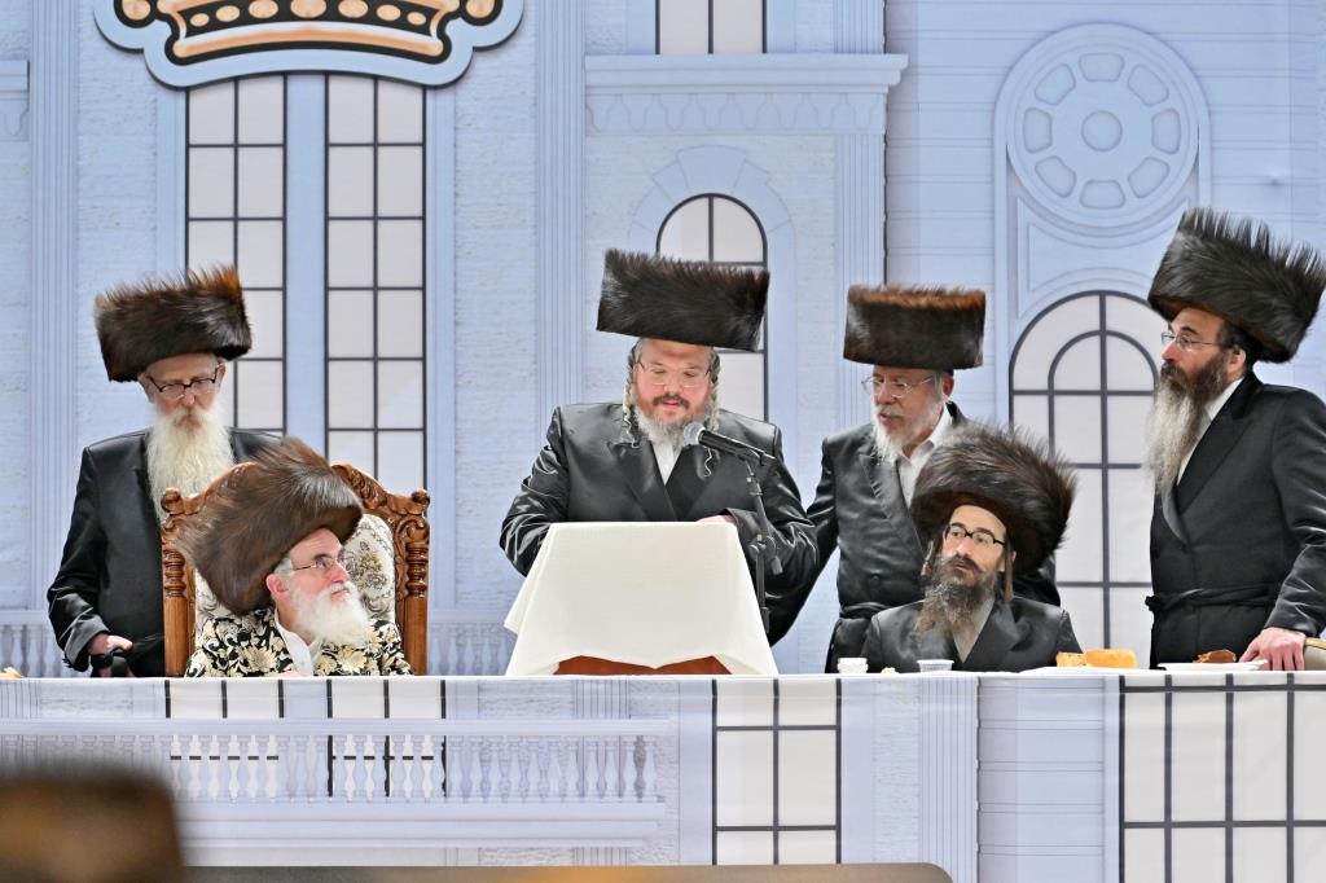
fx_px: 11046
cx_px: 663
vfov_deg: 4.6
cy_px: 442
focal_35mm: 300
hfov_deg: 6.9
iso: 500
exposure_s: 1/160
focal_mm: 200
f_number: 2.8
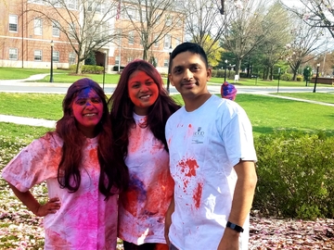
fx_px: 251
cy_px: 125
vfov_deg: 53.1
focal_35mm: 26
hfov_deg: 67.3
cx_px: 167
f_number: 1.7
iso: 40
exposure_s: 1/518
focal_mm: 4.2
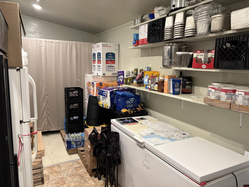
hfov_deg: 67.3
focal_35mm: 26
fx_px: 187
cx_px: 124
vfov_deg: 53.1
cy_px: 94
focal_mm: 5.96
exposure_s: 1/60
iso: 250
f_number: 1.6
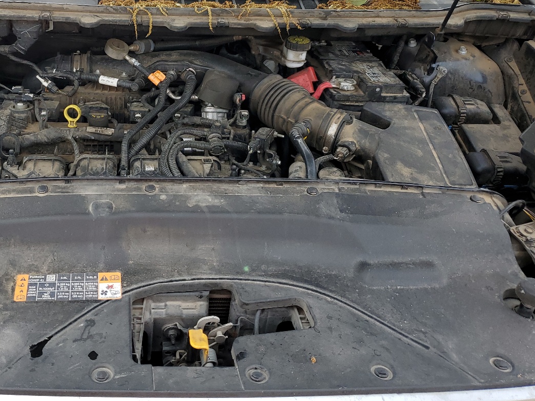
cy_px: 112
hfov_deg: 45.7
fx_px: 618
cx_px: 155
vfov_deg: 35.3
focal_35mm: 40
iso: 50
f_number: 1.5
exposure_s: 1/1250
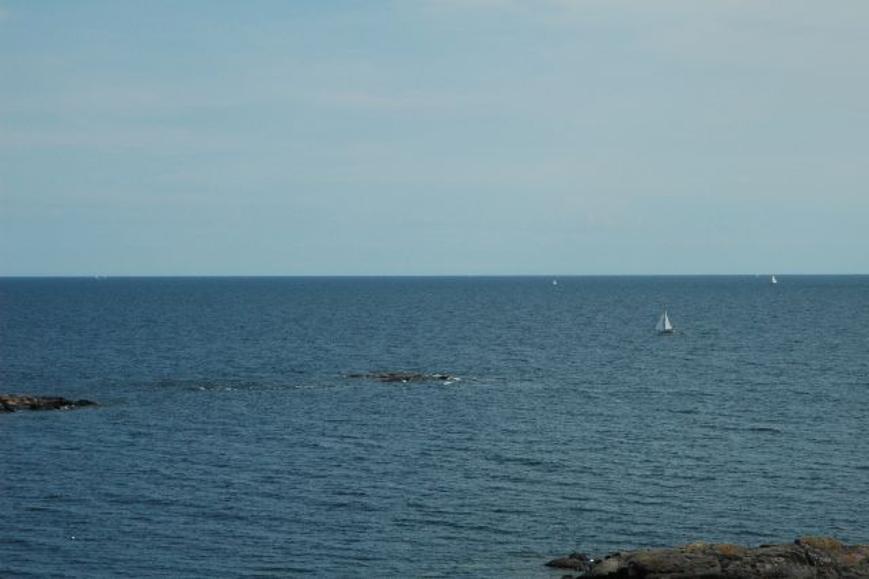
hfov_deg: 19.5
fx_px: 2533
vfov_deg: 13.0
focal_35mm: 105
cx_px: 434
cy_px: 290
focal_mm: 70
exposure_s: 1/800
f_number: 14
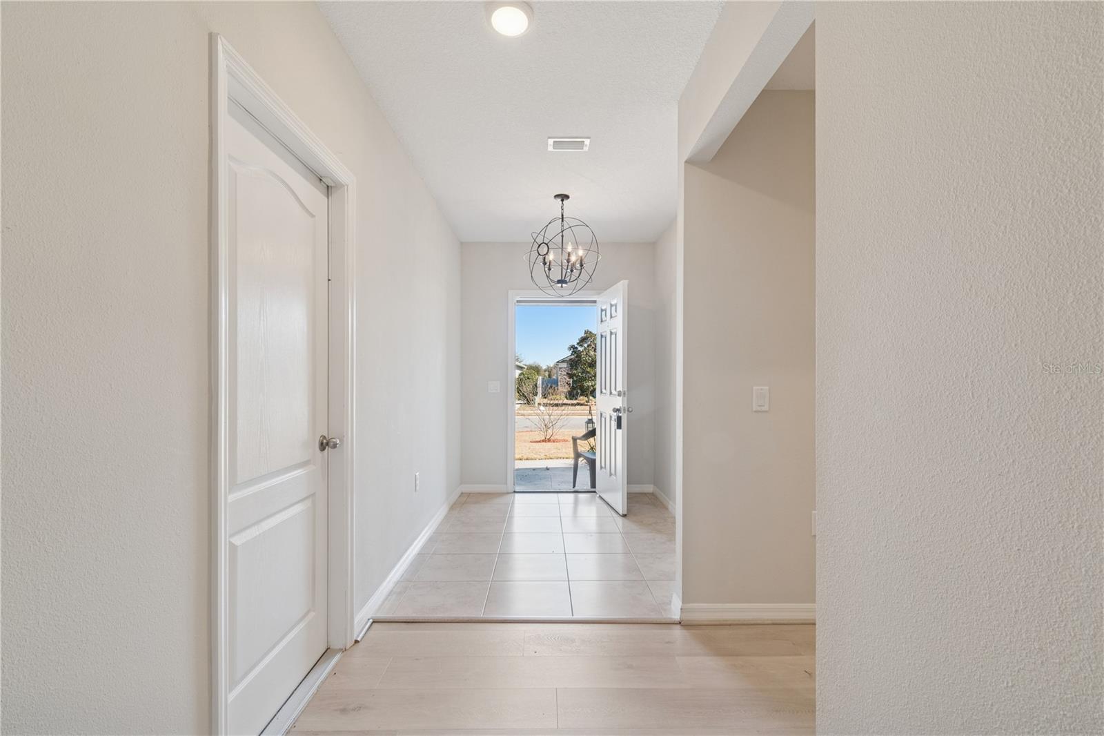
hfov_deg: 100.4
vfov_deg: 77.3
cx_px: 552
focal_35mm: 15
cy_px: 368
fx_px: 460
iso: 200
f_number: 8
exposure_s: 1/40
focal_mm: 10
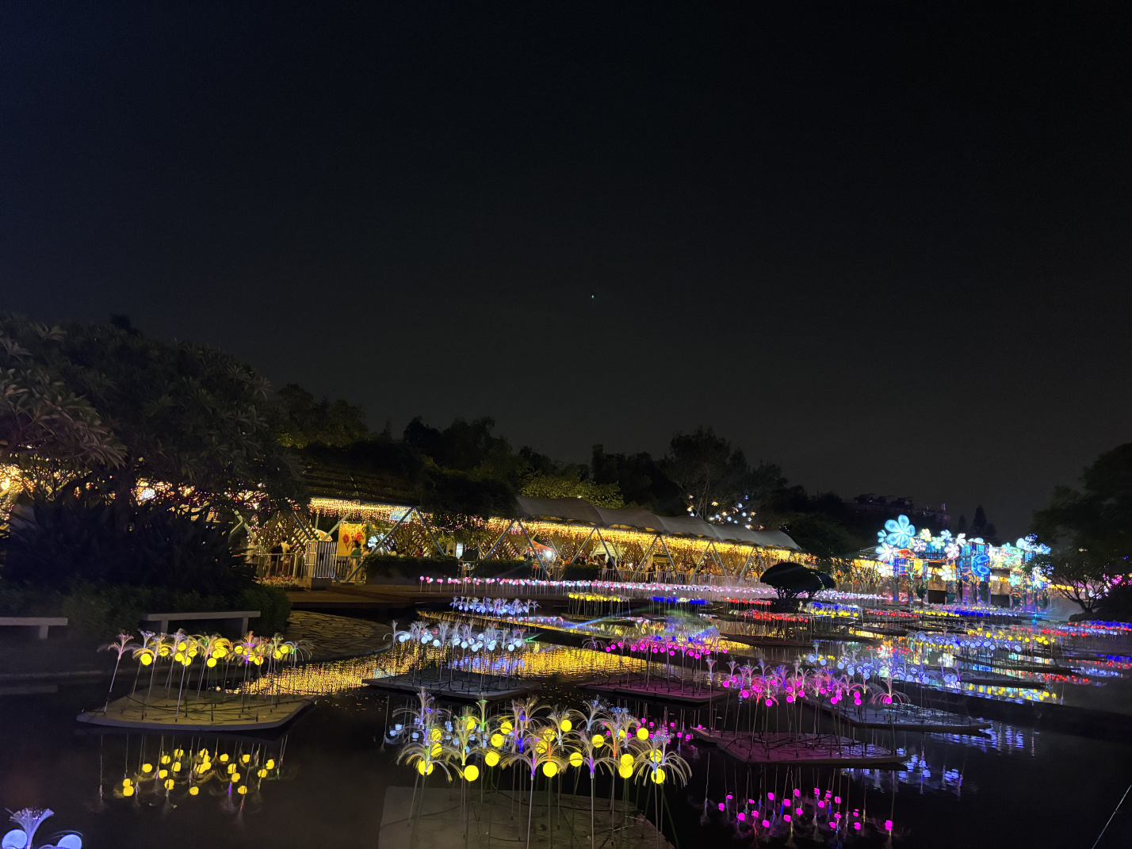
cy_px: 424
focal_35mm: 26
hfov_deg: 67.3
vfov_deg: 53.1
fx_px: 850
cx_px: 566
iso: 640
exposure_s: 1/33
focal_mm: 5.96
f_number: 1.6
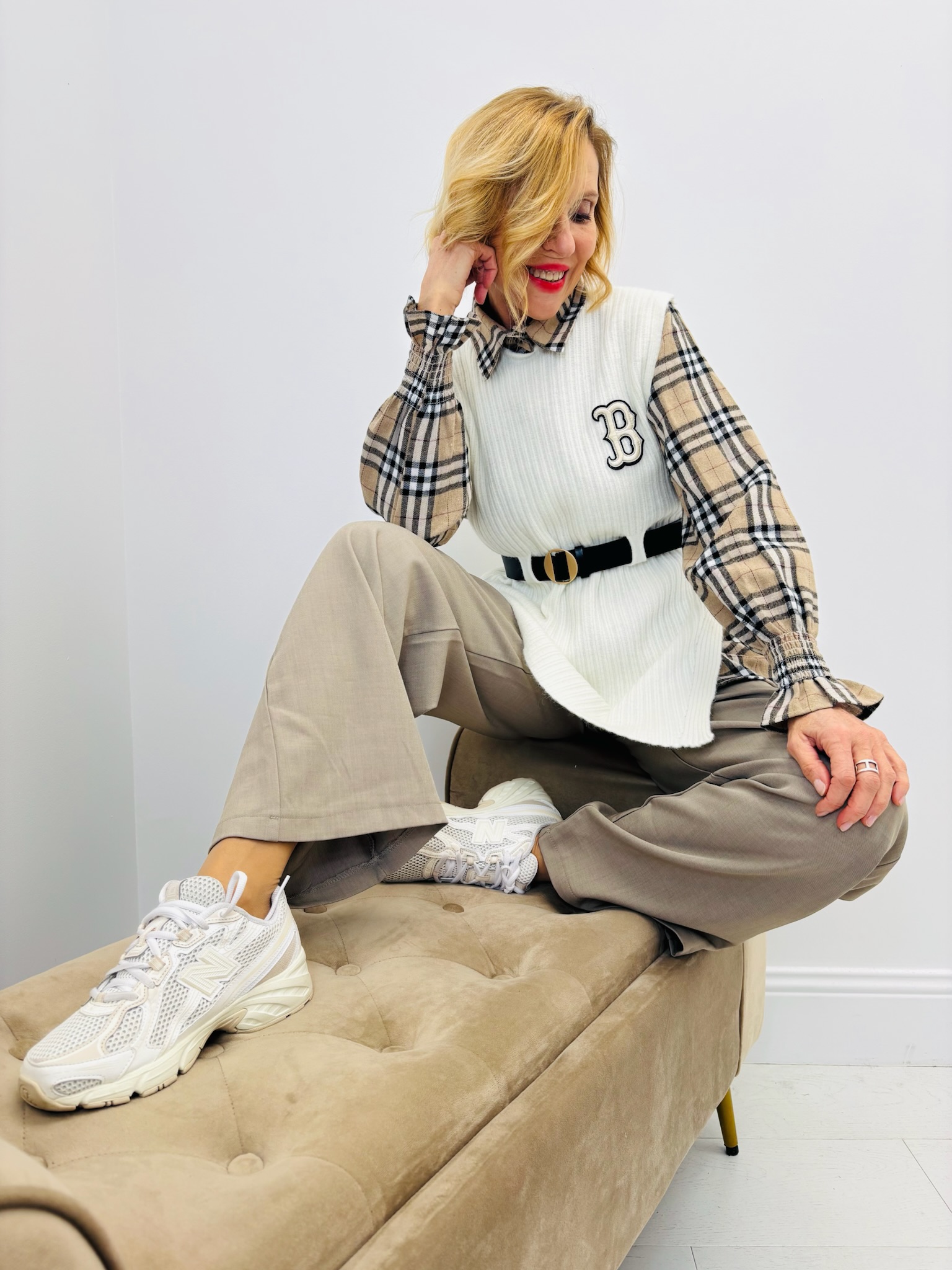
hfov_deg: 53.1
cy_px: 635
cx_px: 476
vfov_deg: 67.3
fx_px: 953
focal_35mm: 26
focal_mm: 5.96
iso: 40
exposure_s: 1/190
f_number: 1.6
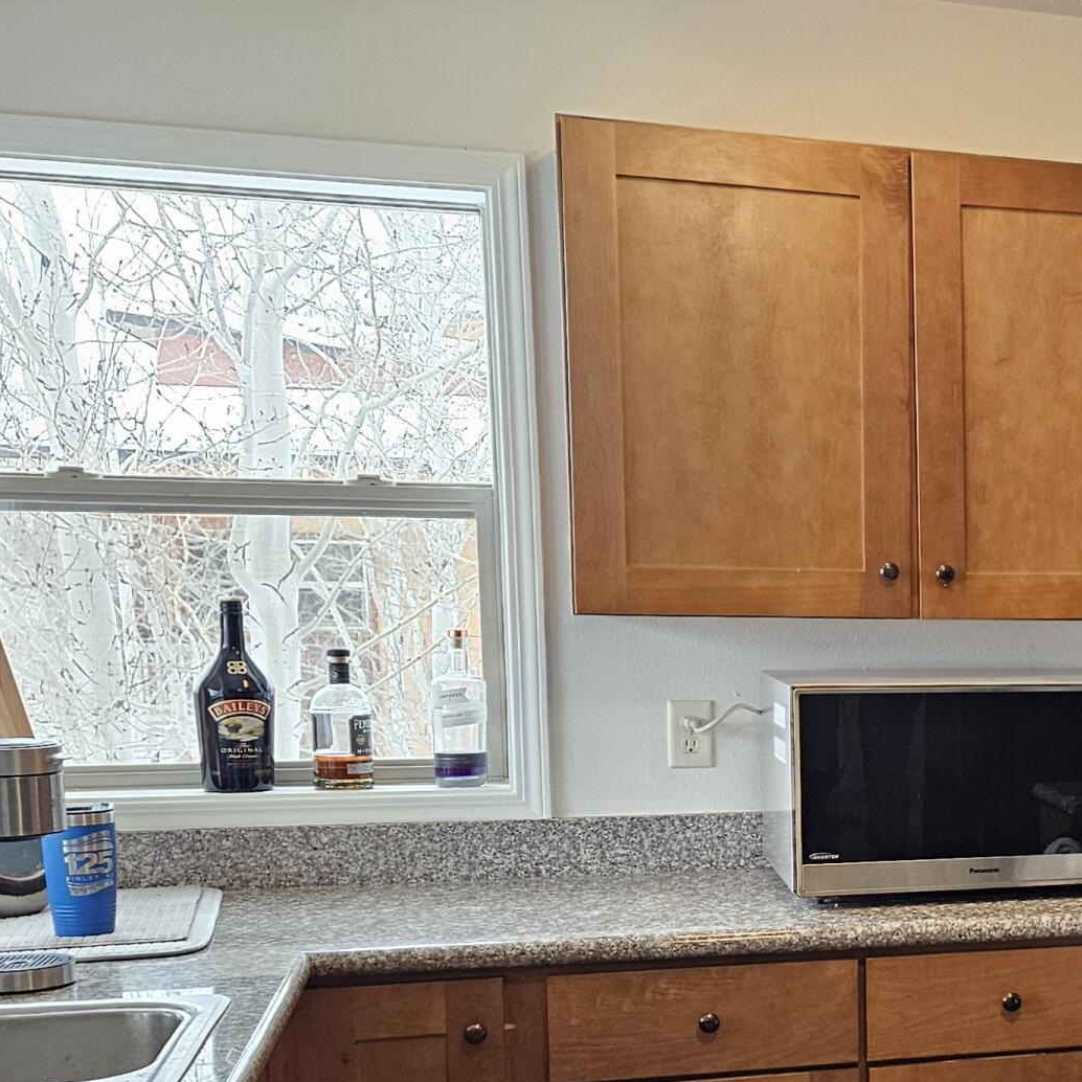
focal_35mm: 59
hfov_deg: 26.0
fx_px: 2086
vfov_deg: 28.6
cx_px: 1300
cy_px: 822
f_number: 1.8
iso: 160
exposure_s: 1/120
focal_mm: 5.4
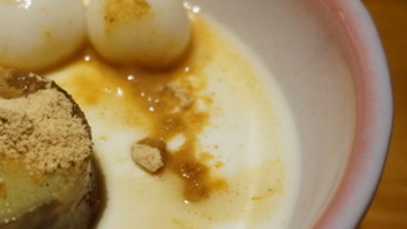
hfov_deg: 24.9
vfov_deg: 14.5
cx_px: 47
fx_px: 897
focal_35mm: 83
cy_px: 145
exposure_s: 1/60
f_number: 4.5
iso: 1250
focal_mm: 25
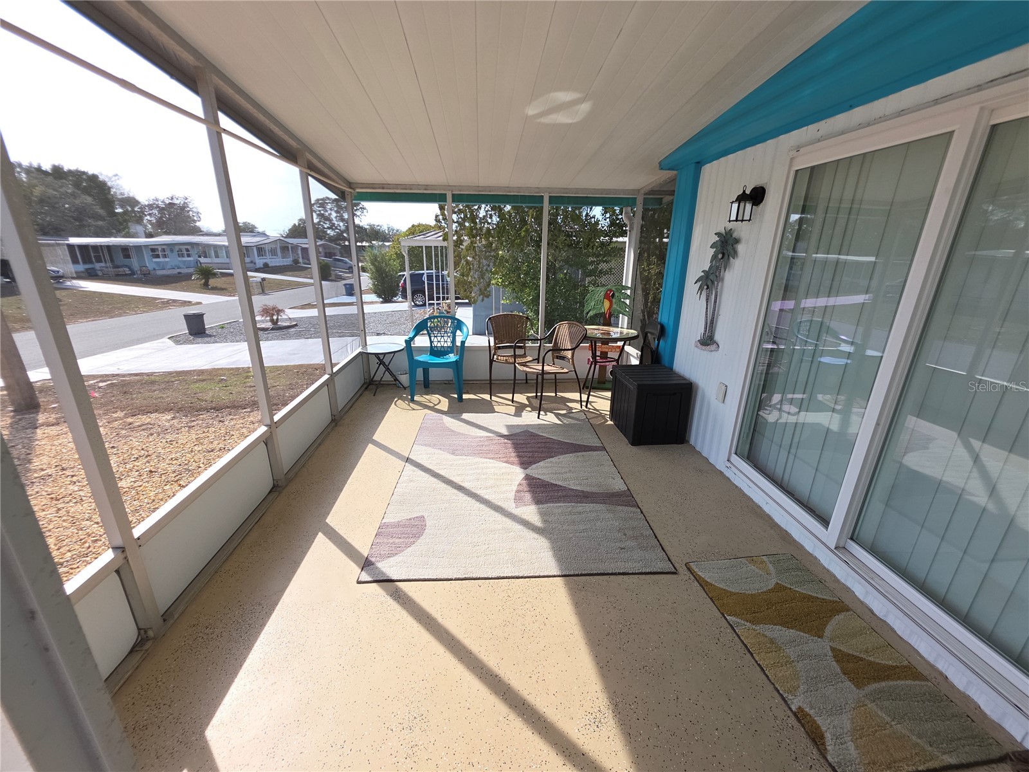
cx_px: 514
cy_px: 386
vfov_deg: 89.9
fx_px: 386
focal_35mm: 13
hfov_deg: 106.2
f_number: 1.9
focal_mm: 2.2
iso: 20
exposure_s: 1/310
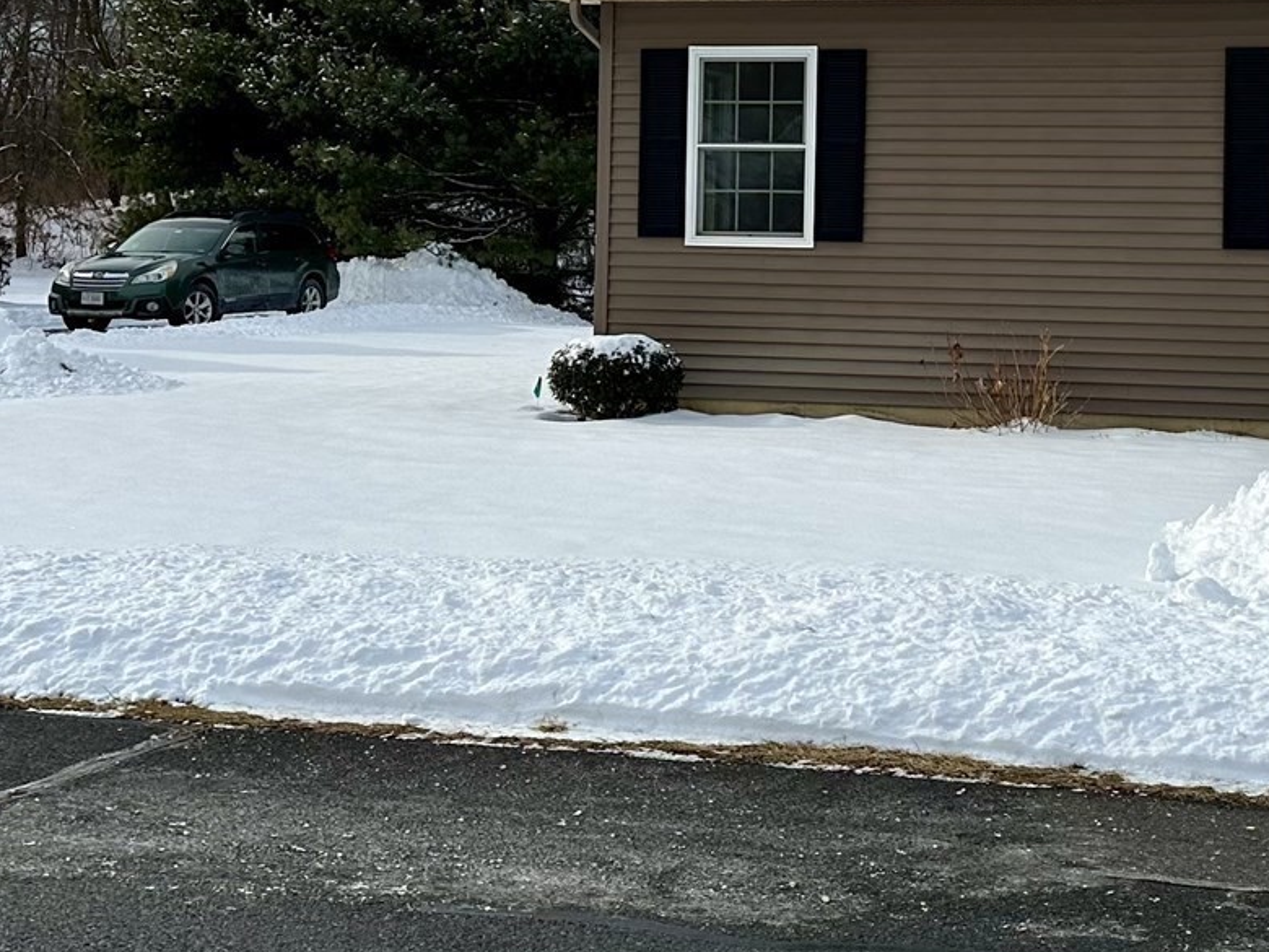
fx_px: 2310
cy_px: 166
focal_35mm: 63
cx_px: 921
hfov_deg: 30.3
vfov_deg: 22.9
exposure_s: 1/6623
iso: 80
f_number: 1.78
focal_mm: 6.86
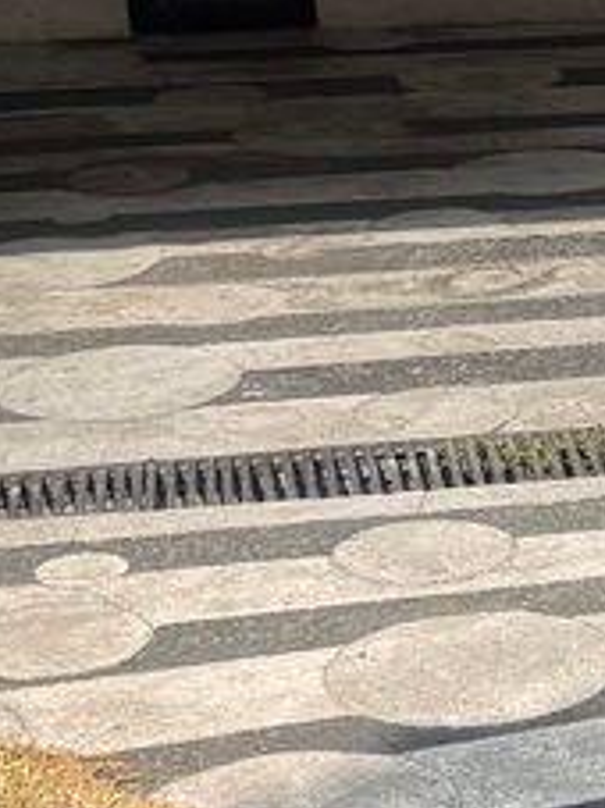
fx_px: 2962
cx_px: 1128
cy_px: 502
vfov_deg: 15.5
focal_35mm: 127
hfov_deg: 10.8
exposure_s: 1/4167
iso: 80
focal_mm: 6.76
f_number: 1.78
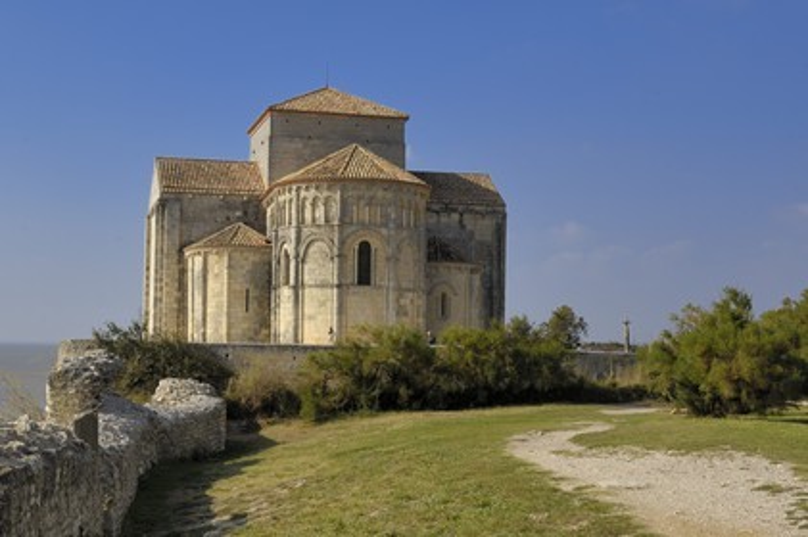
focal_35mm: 52
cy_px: 268
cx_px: 404
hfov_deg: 37.9
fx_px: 1177
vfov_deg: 25.7
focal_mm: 35
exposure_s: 1/160
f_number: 11
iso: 100
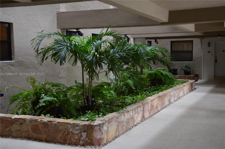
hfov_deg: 41.2
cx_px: 112
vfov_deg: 28.0
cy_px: 74
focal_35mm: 48
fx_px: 300
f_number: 4.2
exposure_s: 1/50
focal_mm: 32
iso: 400
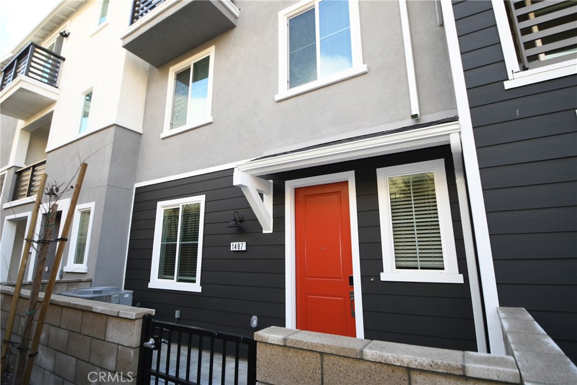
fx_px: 272
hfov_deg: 93.3
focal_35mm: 17
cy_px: 192
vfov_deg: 70.5
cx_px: 288
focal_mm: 11.5
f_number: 4.5
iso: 100
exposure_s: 1/80
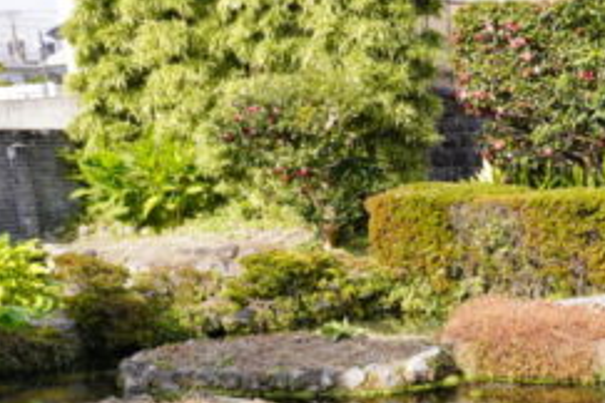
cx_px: 610
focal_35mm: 74
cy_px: 590
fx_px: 1244
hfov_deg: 25.9
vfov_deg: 16.8
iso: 100
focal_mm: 16
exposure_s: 1/100
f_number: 6.3
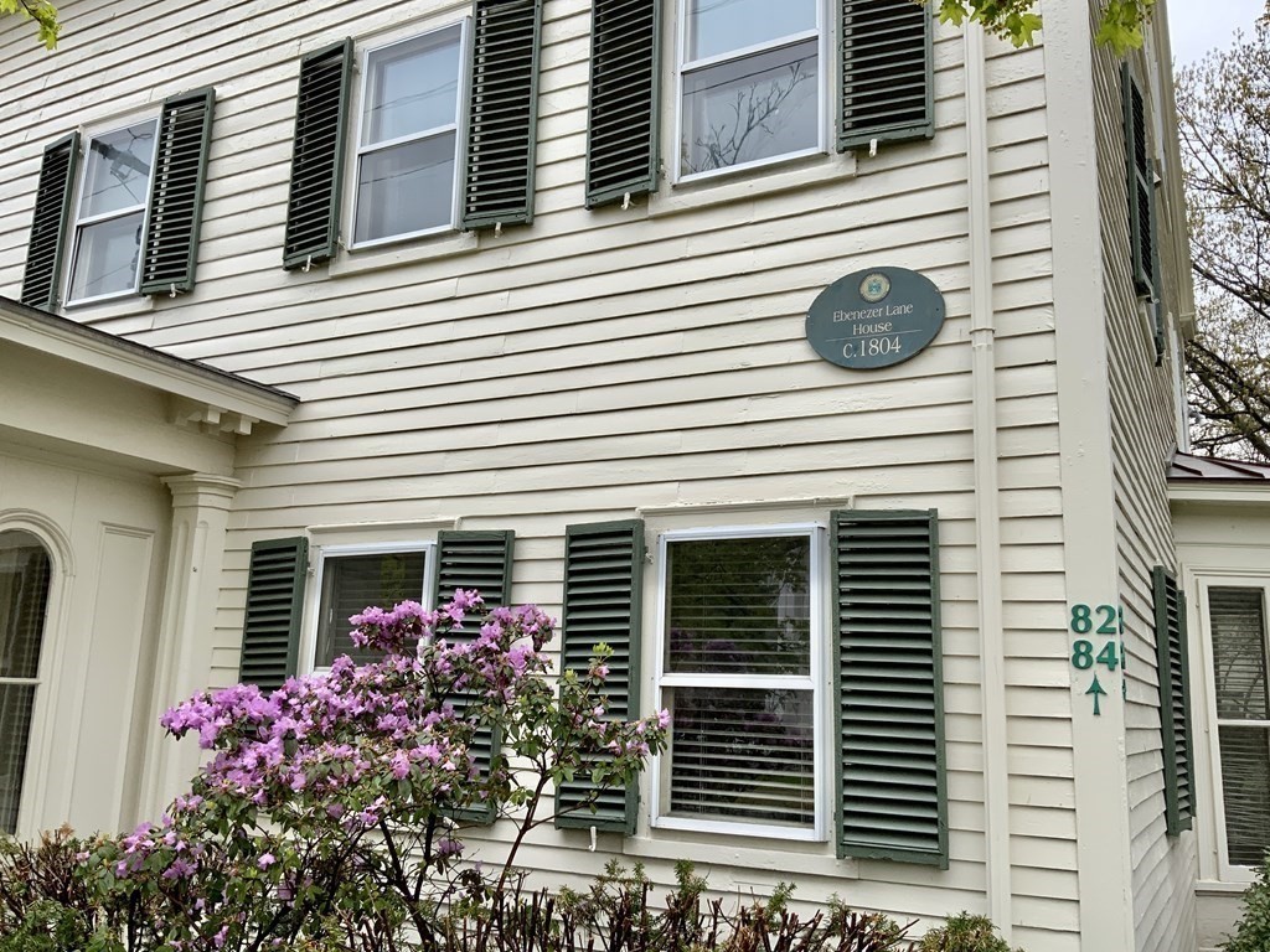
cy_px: 476
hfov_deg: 61.7
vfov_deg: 48.2
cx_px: 635
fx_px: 1064
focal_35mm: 29
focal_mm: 3
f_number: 1.8
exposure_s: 1/276
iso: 16
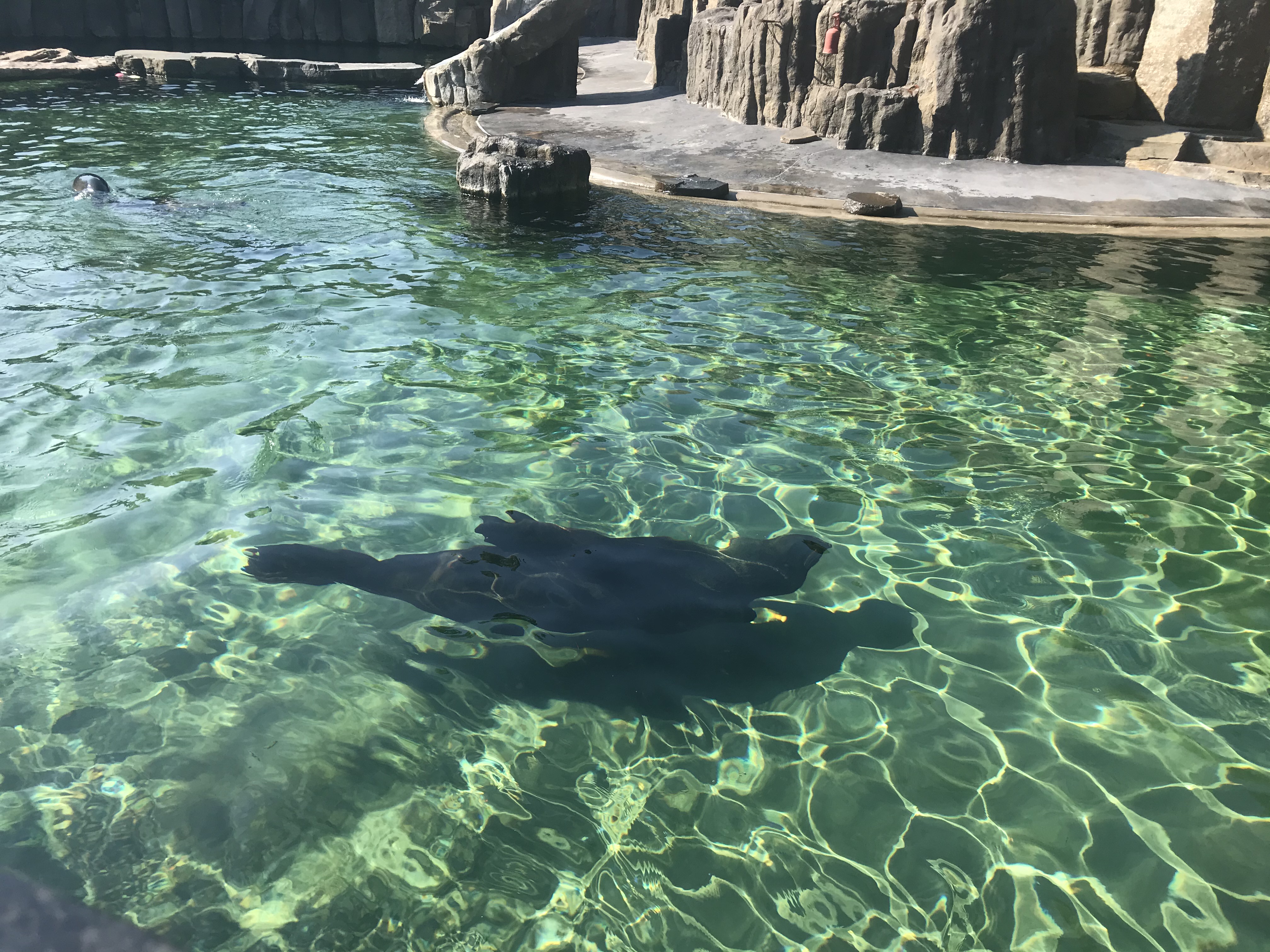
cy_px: 476
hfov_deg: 63.4
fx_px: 1027
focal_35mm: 28
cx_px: 635
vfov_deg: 49.7
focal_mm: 3.99
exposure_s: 1/812
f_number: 1.8
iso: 20
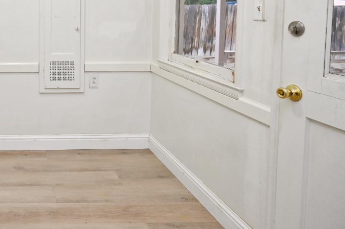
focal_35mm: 30
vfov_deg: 40.4
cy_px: 25
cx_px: 13
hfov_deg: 51.7
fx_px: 287
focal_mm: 14
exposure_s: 1/60
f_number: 4
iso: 200
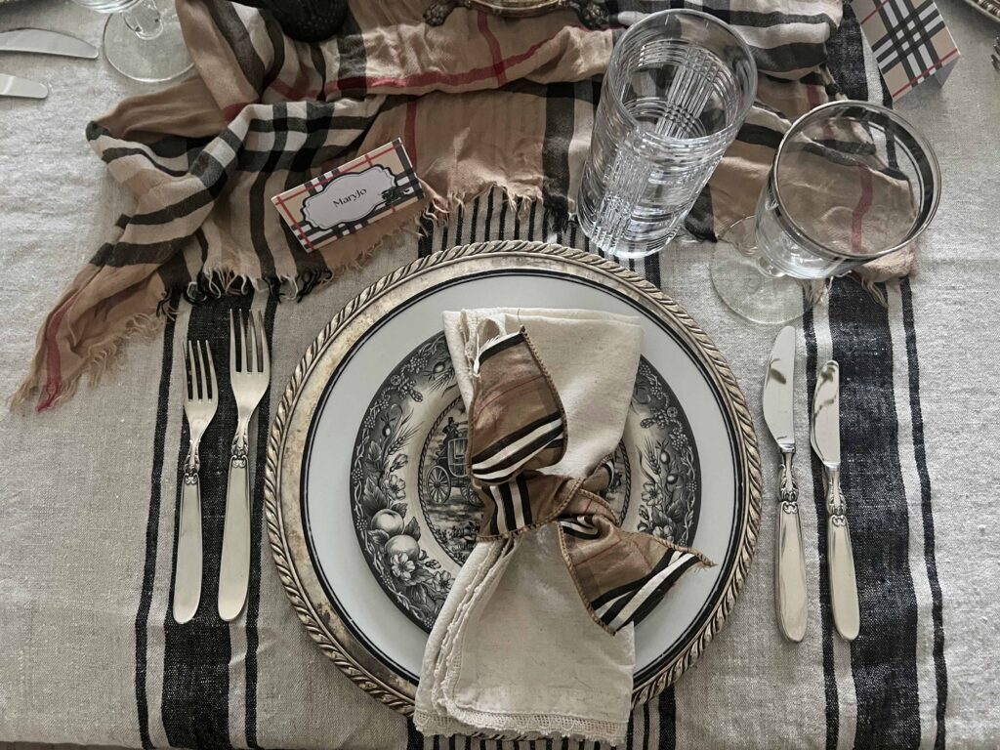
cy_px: 375
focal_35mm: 26
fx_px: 751
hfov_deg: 67.3
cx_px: 500
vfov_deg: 53.1
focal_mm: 5.7
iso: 500
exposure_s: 1/30
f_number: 1.5
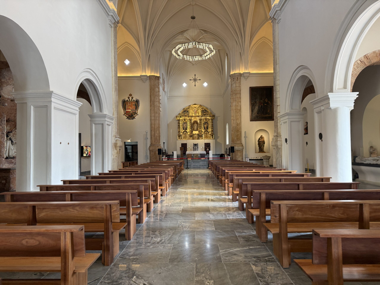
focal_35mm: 24
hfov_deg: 71.6
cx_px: 190
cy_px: 142
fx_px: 263
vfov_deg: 56.8
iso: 160
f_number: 1.78
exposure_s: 1/60
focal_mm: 6.76
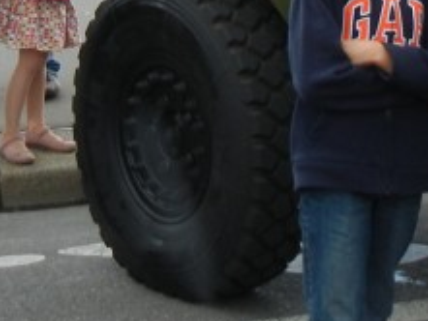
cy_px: -116
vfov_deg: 10.4
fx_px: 1720
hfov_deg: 14.1
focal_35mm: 139
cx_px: 333
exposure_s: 1/418
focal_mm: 5.4
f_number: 3.5
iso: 160
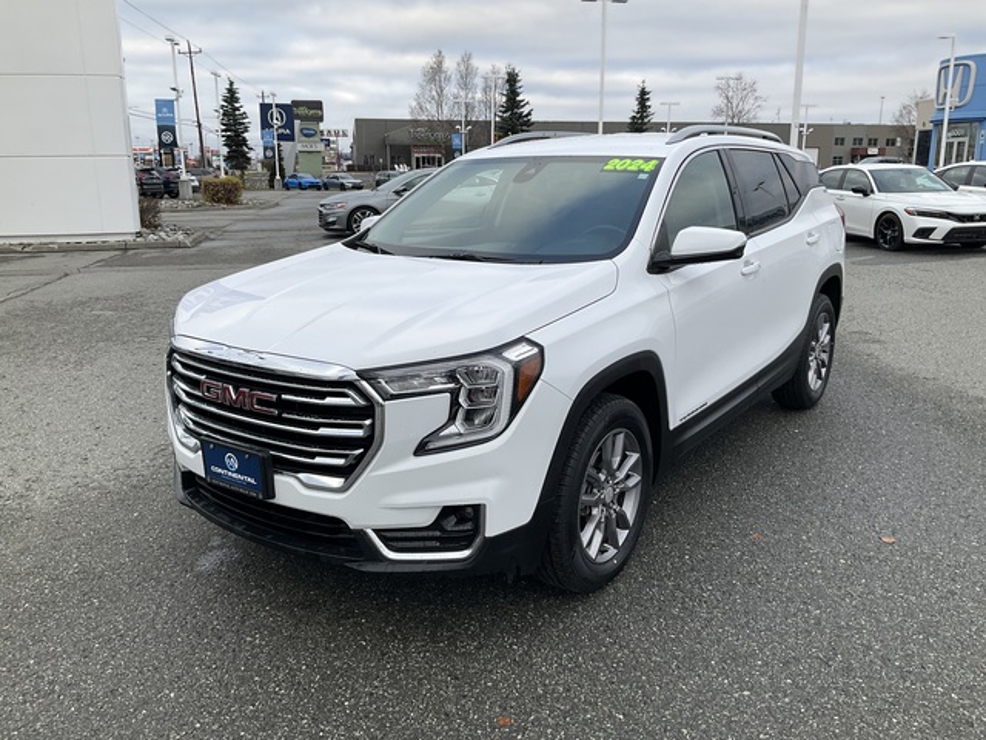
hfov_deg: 61.7
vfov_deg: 48.2
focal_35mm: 29
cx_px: 493
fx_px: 826
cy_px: 370
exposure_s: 1/391
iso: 25
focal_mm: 3
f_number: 1.8
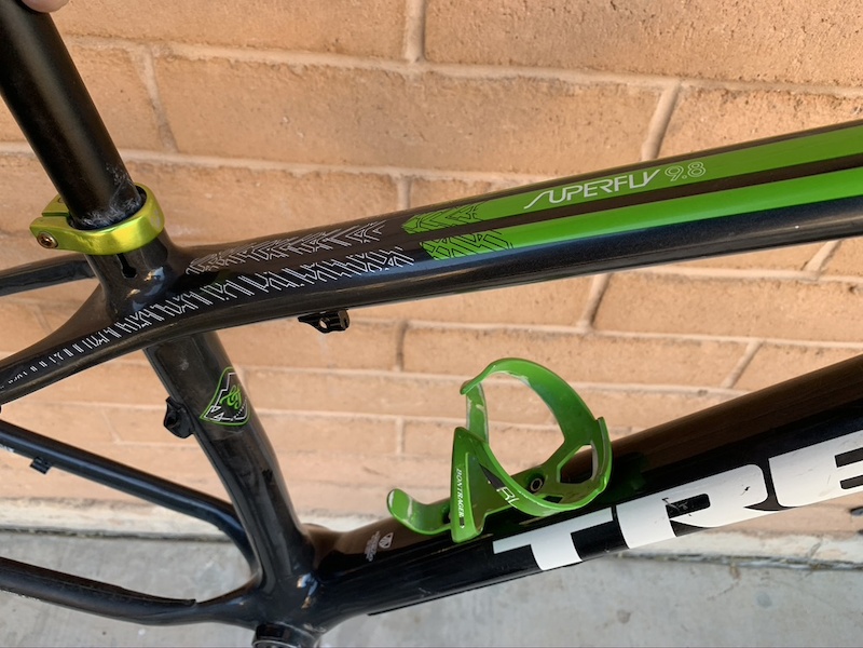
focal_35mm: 26
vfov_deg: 53.1
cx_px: 432
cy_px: 324
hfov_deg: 67.3
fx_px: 648
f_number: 1.8
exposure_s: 1/121
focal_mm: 4.25
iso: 50
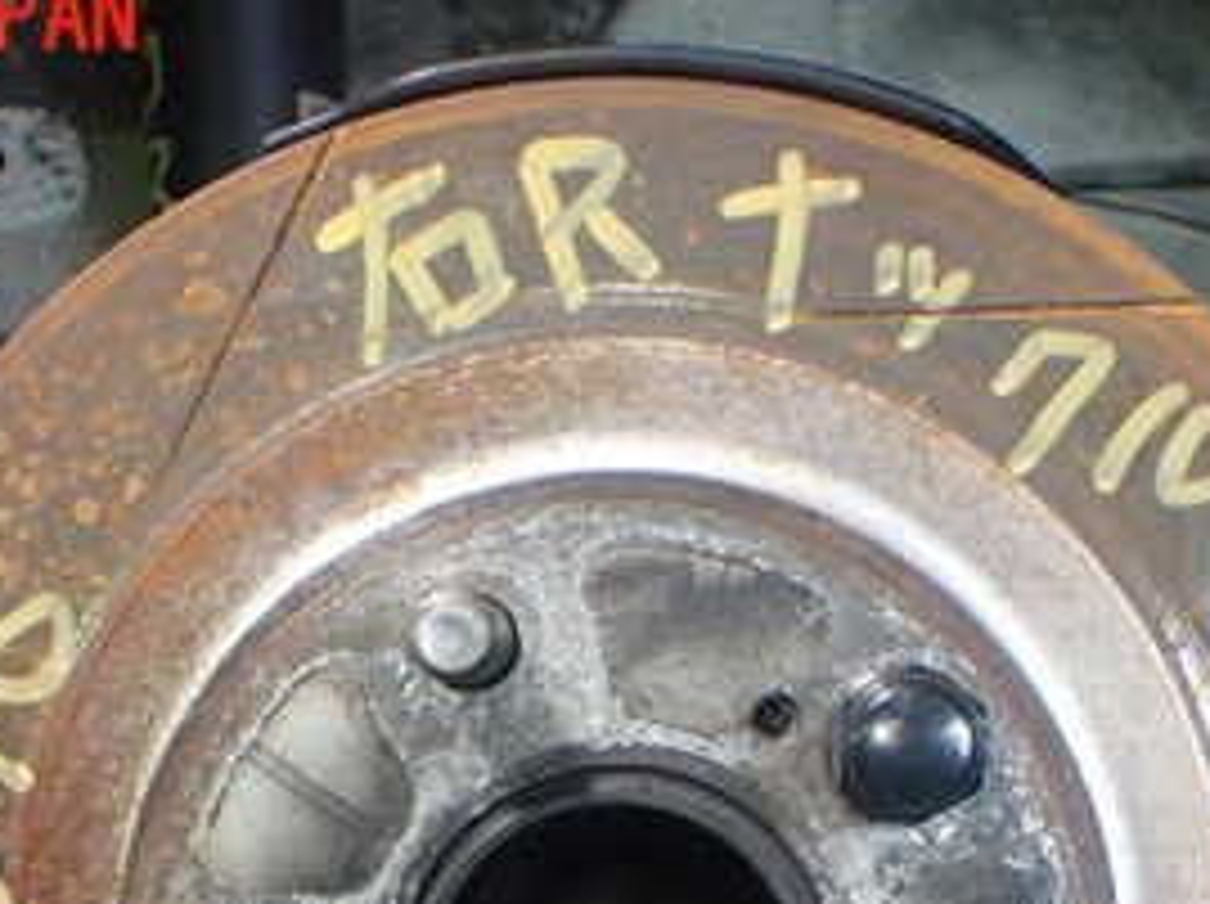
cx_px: 670
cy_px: 976
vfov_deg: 20.9
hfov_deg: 29.0
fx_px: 2339
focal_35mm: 67
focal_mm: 5.4
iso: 500
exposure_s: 1/125
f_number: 2.3
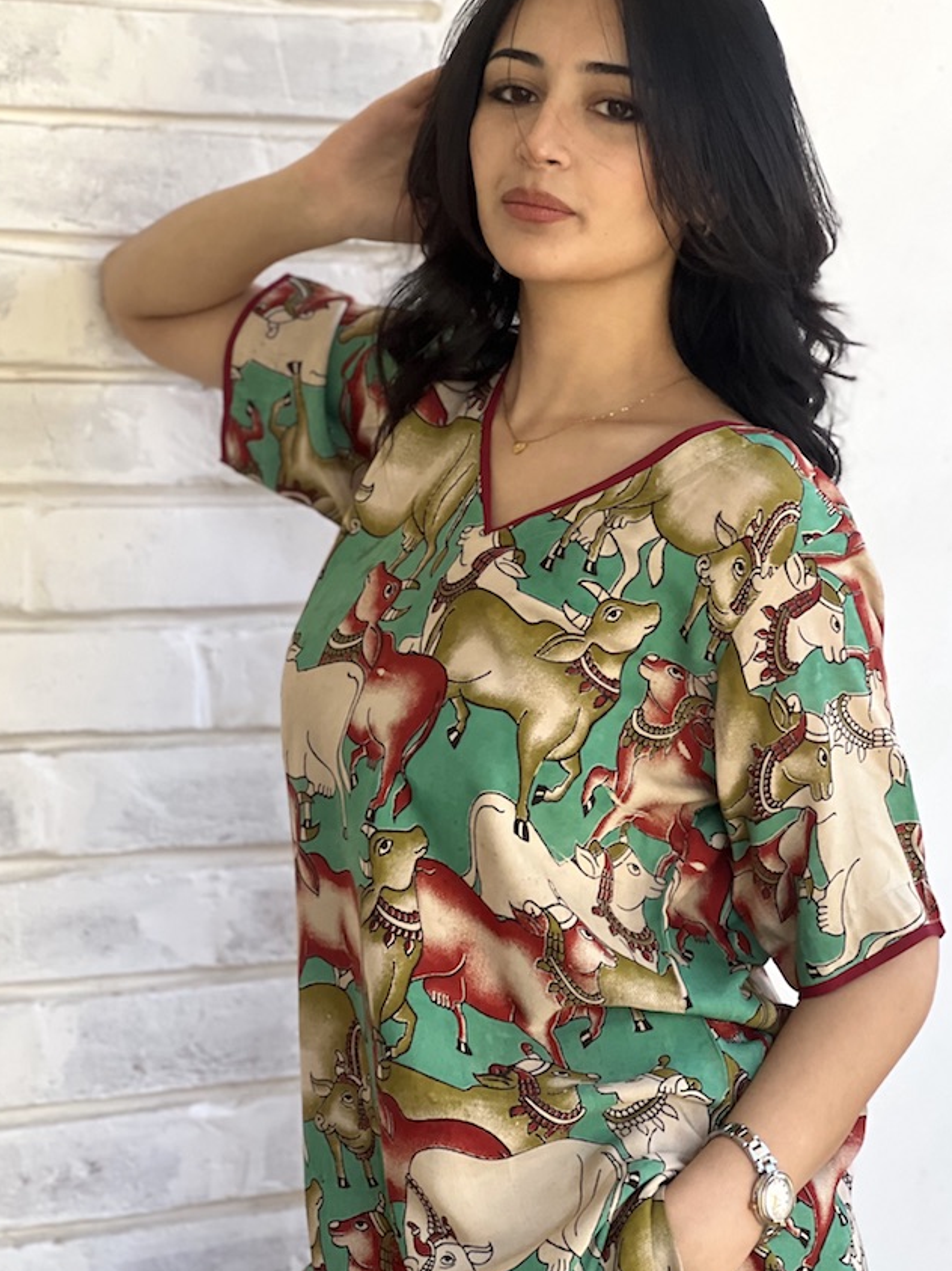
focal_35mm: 91
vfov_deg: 21.5
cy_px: 691
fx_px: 3338
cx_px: 474
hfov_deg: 16.2
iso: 125
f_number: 2.8
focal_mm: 9
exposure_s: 1/121
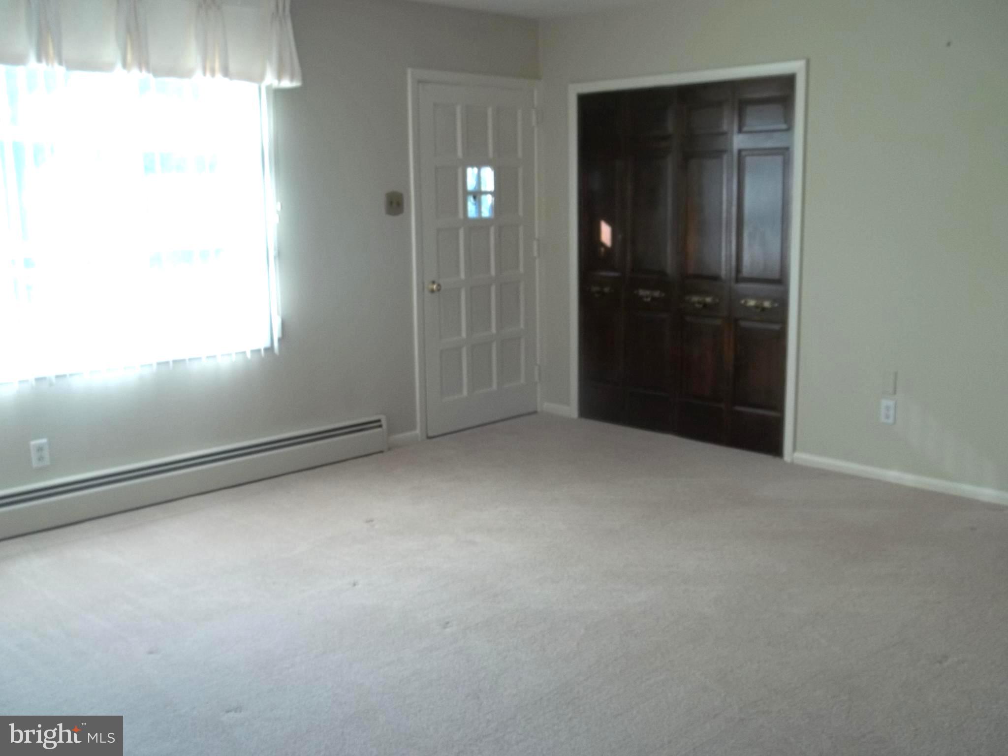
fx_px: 961
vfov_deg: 42.9
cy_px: 378
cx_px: 504
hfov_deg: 55.4
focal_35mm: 33
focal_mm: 5.9
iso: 64
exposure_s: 1/60
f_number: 3.3
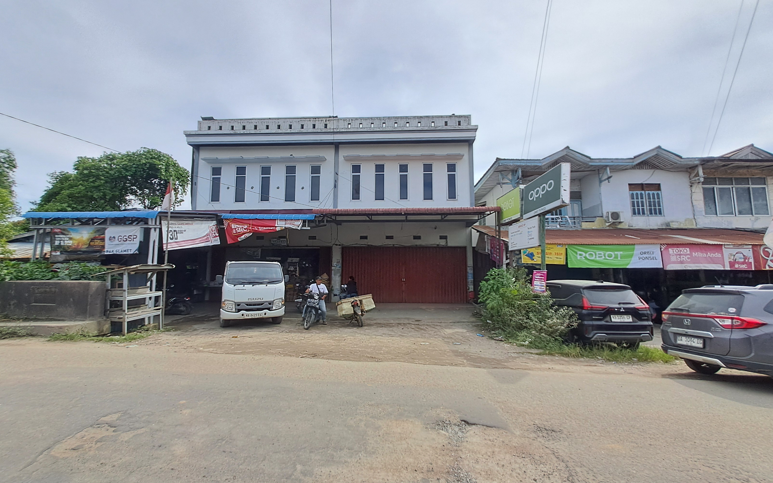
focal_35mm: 14
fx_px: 295
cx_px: 389
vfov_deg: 78.6
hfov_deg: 105.3
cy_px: 240
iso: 40
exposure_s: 1/1357
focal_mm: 1.42
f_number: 2.2
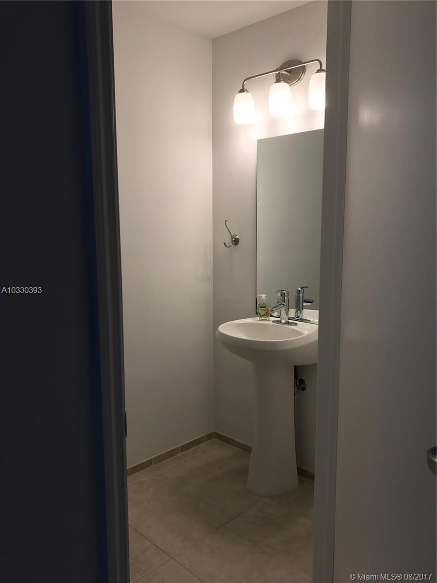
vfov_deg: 63.4
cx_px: 218
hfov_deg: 49.7
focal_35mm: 28
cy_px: 292
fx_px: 471
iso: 40
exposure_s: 1/120
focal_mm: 3.99
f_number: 1.8
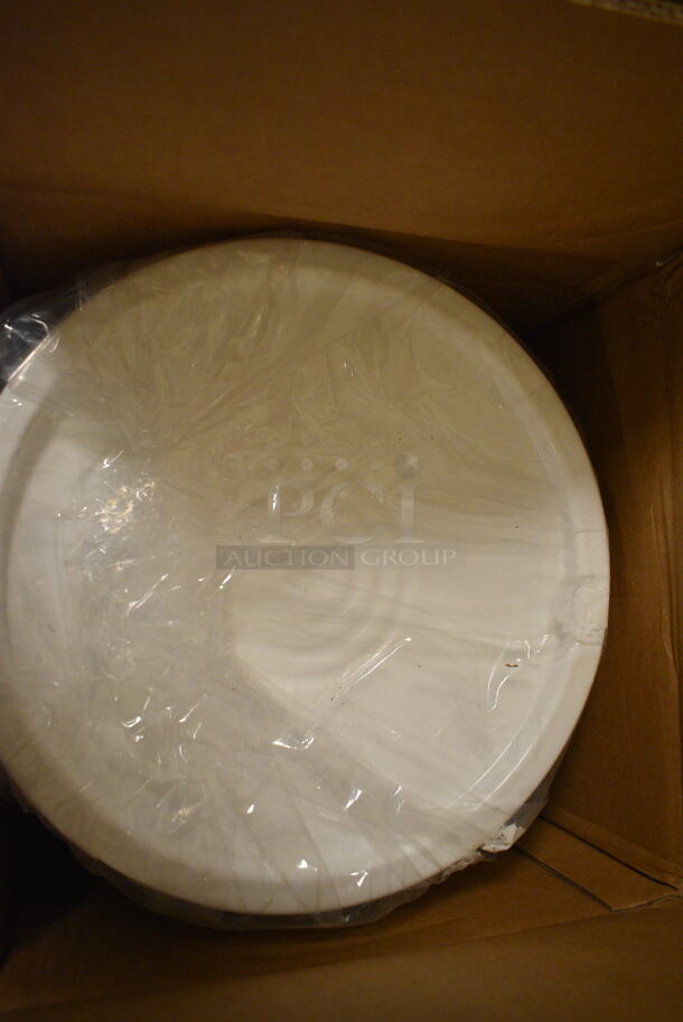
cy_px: 511
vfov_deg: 67.3
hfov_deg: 48.0
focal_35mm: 27
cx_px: 342
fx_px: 767
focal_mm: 18
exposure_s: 1/125
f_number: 3.5
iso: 2800
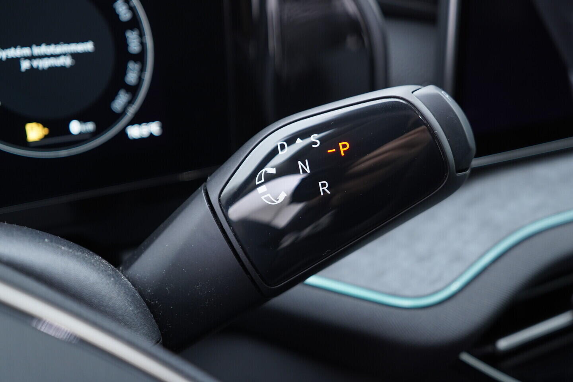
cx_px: 286
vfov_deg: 36.9
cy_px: 191
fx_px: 573
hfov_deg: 53.1
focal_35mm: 36
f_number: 2.8
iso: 250
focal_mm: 24
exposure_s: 1/40
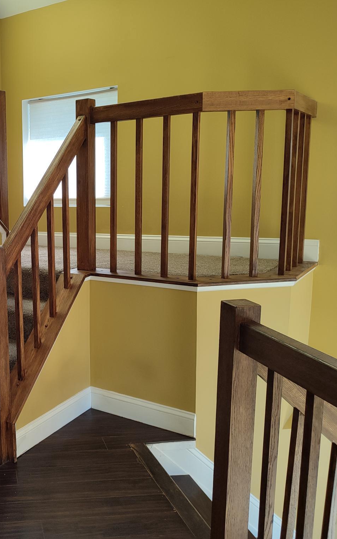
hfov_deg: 34.0
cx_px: 1
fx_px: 499
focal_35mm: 34
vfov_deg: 56.7
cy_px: 270
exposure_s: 1/60
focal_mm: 5.89
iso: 70
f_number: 1.89
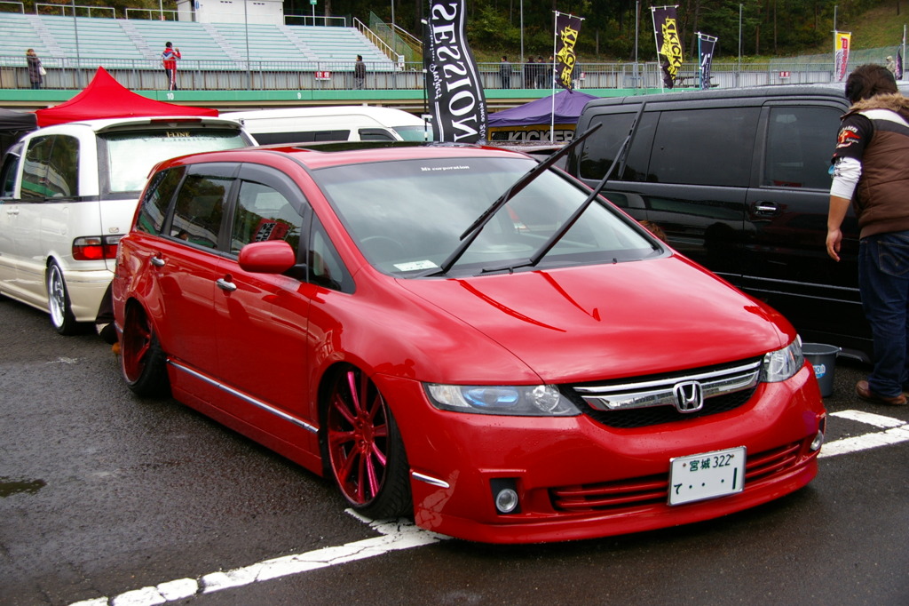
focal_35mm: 50
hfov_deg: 40.0
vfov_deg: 27.2
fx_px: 1249
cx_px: 454
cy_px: 303
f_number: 6.7
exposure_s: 1/180
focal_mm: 33
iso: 200
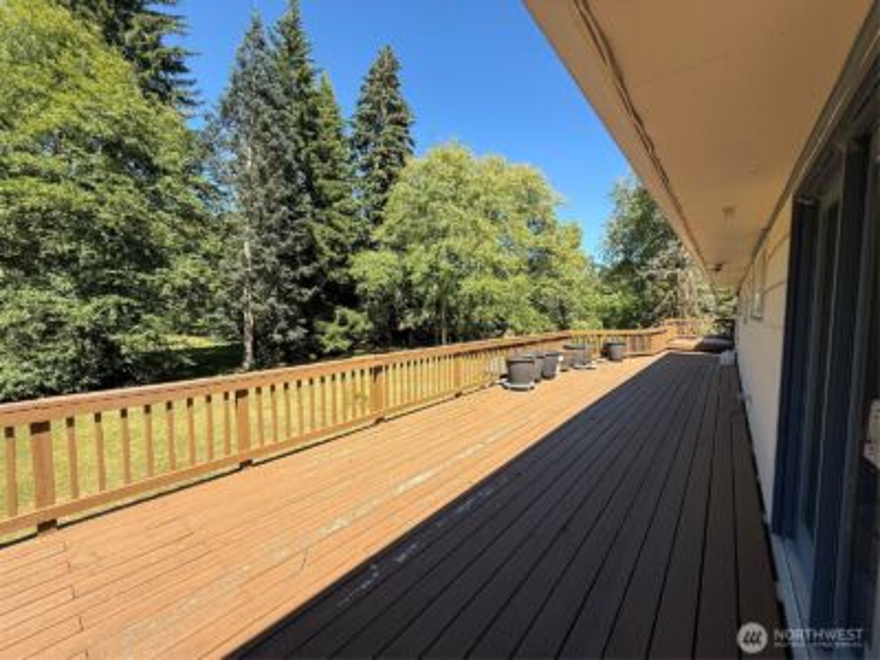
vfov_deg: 85.7
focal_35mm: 14
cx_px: 440
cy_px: 330
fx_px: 356
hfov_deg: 102.1
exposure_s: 1/779
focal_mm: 2.22
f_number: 2.2
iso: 50
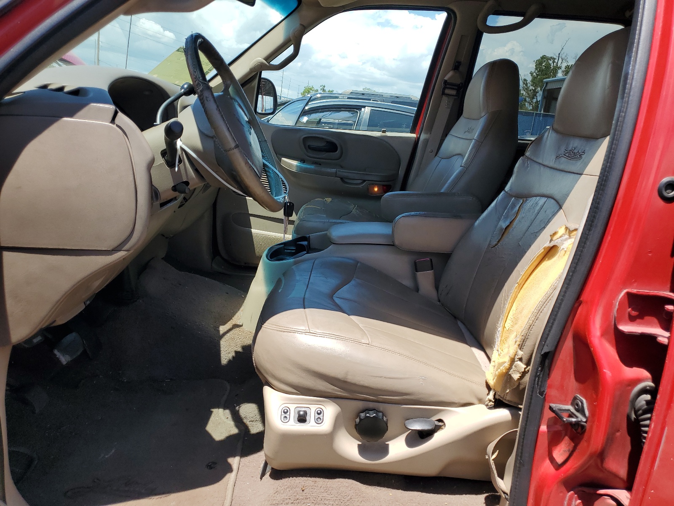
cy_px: 253
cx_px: 337
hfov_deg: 67.3
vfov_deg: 53.1
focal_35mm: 26
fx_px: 506
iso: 50
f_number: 1.5
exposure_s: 1/1429
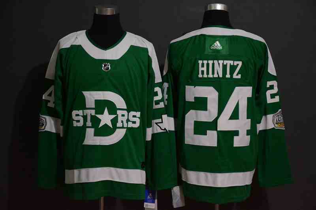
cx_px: 158
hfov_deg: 22.7
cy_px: 105
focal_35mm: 90
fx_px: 788
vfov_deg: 15.1
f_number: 5
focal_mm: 60
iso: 4000
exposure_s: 1/50
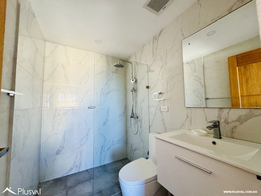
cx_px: 130
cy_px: 98
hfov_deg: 102.1
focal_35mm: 14
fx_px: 106
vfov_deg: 85.7
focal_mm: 2.22
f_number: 2.2
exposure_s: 1/99
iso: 250
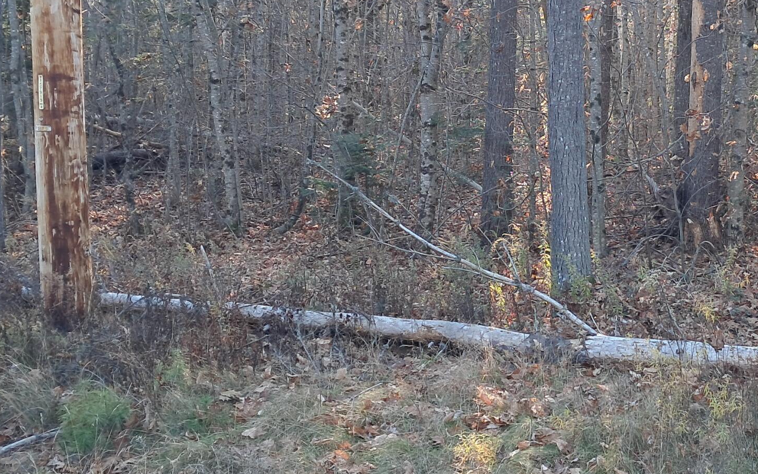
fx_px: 1219
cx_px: 594
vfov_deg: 21.9
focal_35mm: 59
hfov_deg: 33.6
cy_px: 138
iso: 50
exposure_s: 1/60
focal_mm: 4
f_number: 1.8
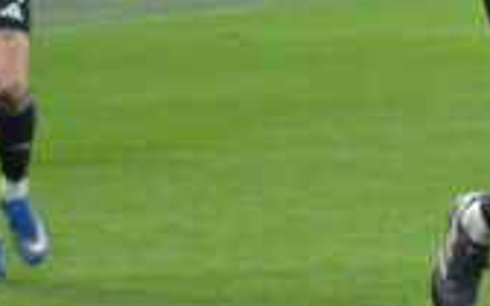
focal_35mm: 840
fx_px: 11217
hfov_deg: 2.5
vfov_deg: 1.6
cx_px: 869
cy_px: -305
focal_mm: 120
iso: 3200
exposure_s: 1/640
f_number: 4.8
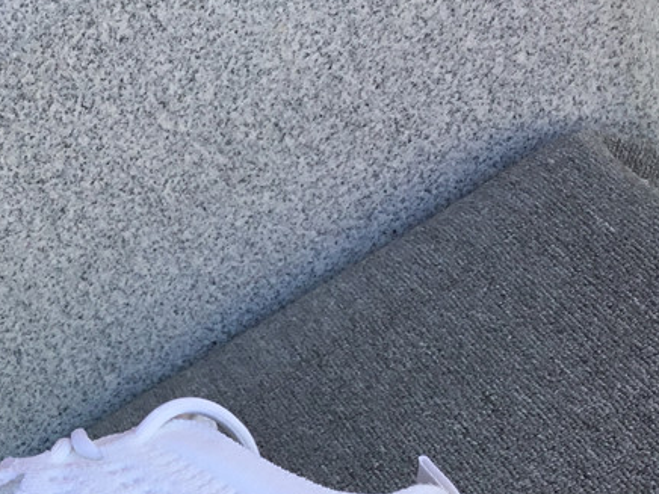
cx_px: -6
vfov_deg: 22.1
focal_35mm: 64
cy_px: 495
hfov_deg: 28.3
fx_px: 1218
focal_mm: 3.3
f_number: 2.4
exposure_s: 1/282
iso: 25
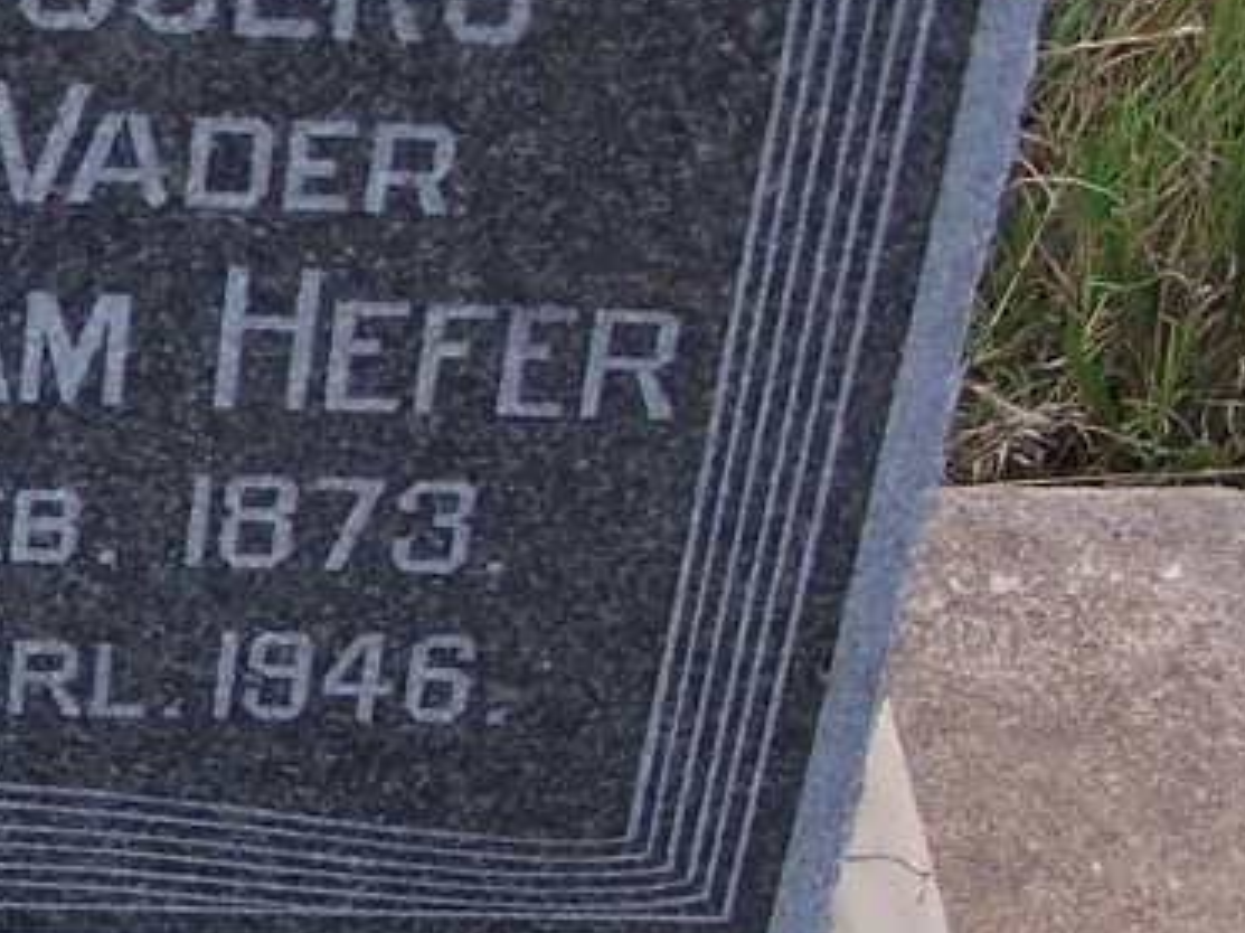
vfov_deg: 12.0
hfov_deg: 15.6
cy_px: 279
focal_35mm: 123
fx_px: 4422
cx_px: -104
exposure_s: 1/250
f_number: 2.8
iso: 80
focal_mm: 6.3
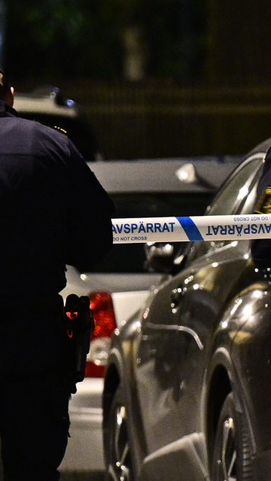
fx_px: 5814
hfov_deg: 2.7
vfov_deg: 4.7
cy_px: 347
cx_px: 443
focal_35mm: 455
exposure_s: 1/15
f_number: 2.8
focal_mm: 200
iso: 2500
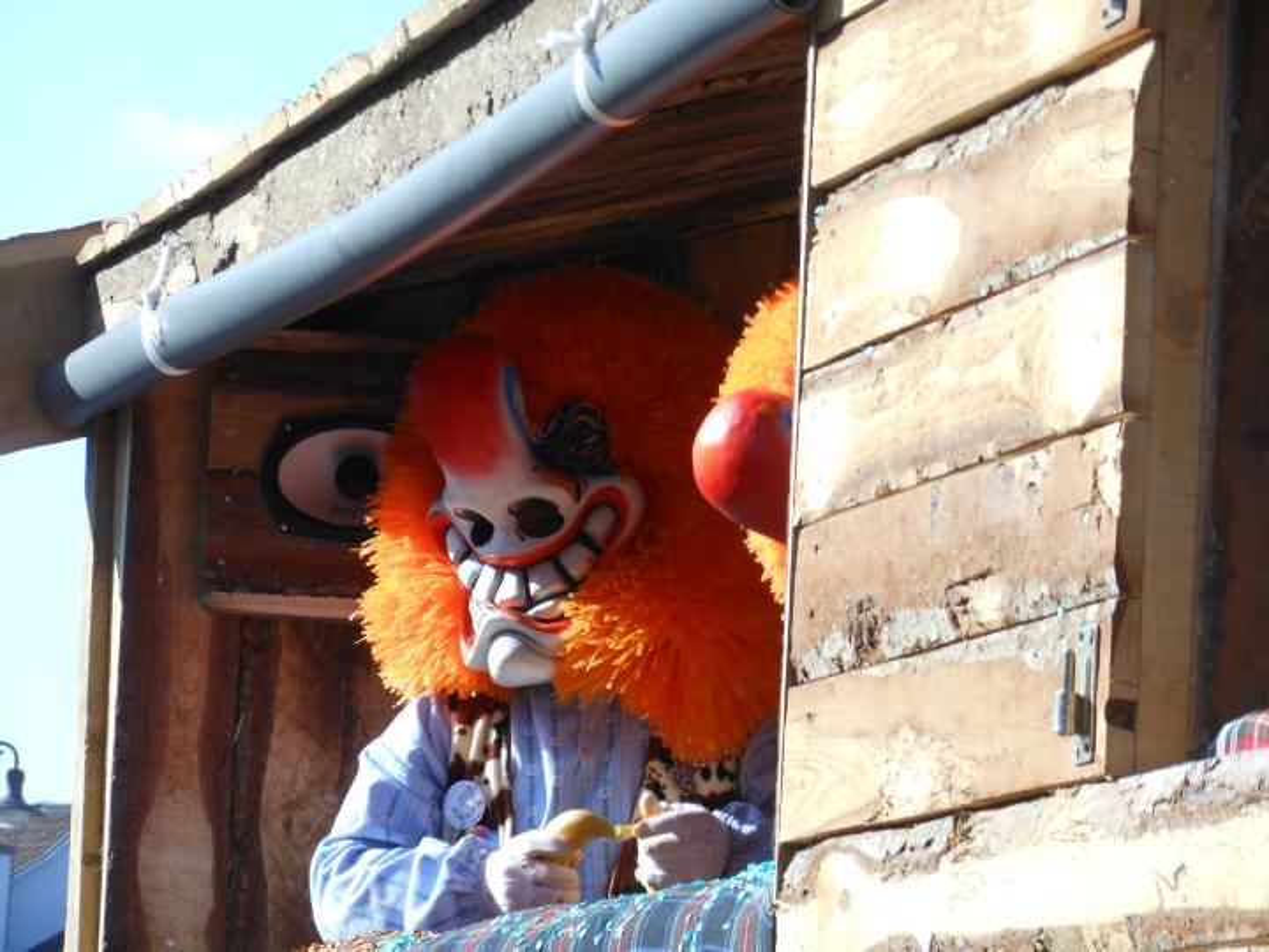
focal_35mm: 167
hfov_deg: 11.8
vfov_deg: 8.9
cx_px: 634
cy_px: 476
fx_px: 6122
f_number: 5.4
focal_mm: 29.8
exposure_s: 1/160
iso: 80
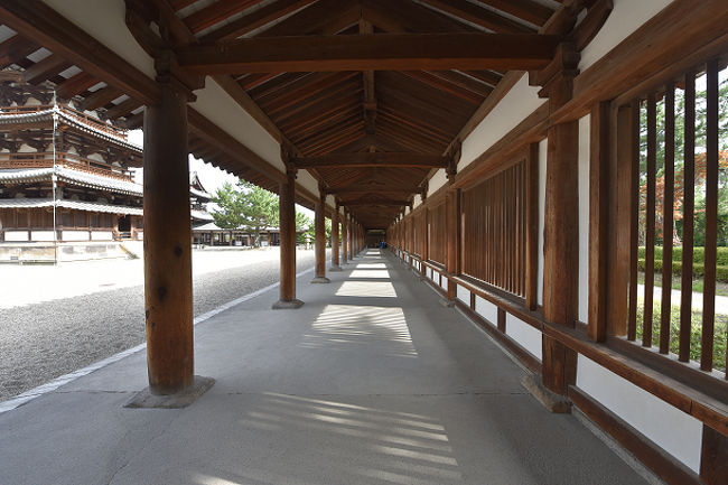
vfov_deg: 81.2
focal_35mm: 14
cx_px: 364
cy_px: 242
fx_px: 283
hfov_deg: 104.3
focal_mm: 14
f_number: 8
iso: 400
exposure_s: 1/250
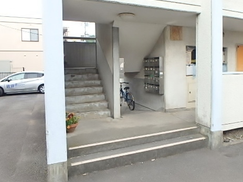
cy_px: 75
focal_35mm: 29
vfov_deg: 48.1
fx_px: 204
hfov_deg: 61.3
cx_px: 141
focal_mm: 3.7
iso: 250
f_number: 3.5
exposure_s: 1/250
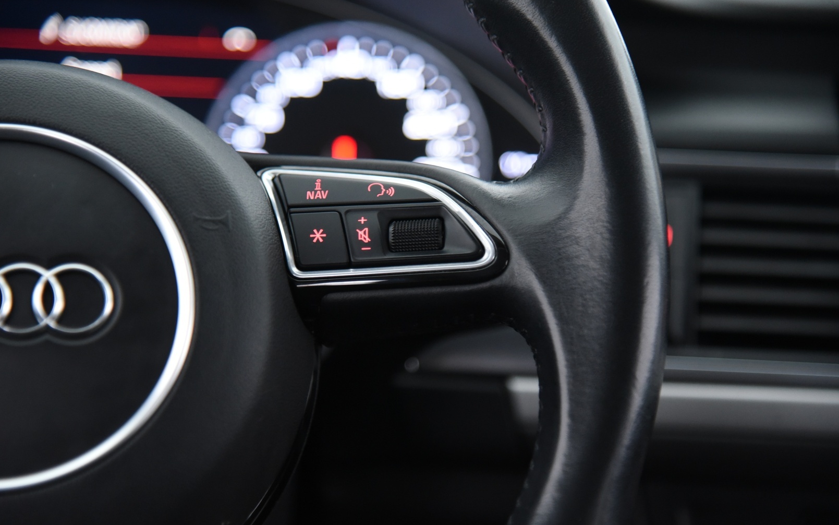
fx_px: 2813
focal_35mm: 123
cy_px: 270
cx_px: 418
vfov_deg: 10.7
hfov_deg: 17.0
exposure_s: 1/25
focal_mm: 120
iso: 4000
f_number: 4
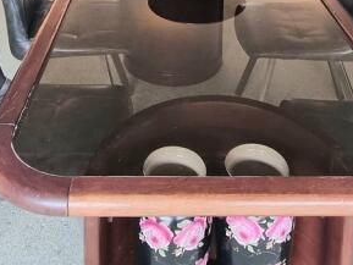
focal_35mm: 46
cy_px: -145
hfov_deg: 41.2
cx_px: 167
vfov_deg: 24.0
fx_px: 469
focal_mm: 2.2
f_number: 2.2
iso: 160
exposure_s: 1/50
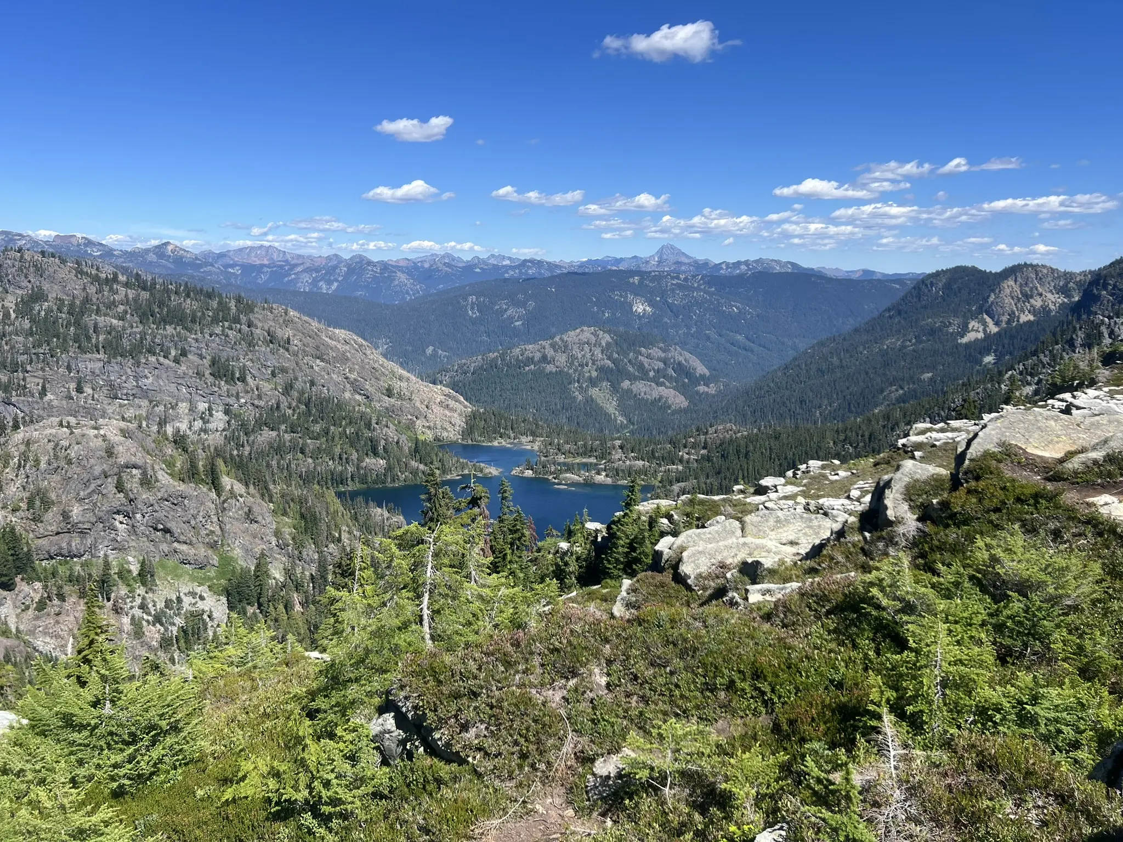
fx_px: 843
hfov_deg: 67.3
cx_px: 562
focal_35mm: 26
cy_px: 421
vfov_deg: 53.1
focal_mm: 5.7
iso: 50
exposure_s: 1/3571
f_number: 1.5
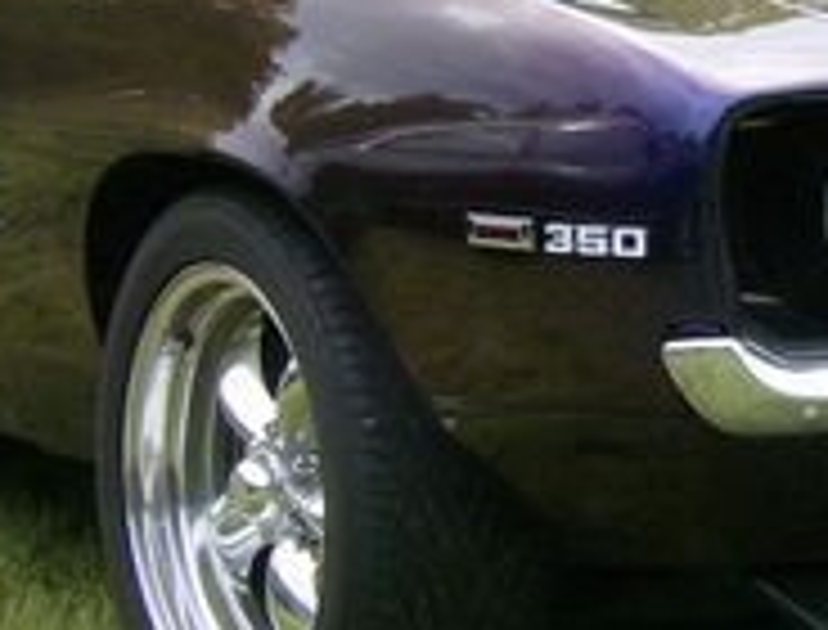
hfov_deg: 14.8
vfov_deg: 11.3
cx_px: 684
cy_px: 108
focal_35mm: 132
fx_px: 3174
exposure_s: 1/267
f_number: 4.8
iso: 100
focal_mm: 6.4
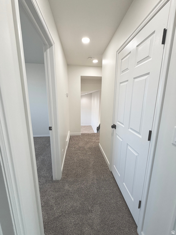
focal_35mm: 14
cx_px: 88
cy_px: 118
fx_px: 95
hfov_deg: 85.7
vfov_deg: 102.1
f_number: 2.2
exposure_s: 1/113
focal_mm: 2.22
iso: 64
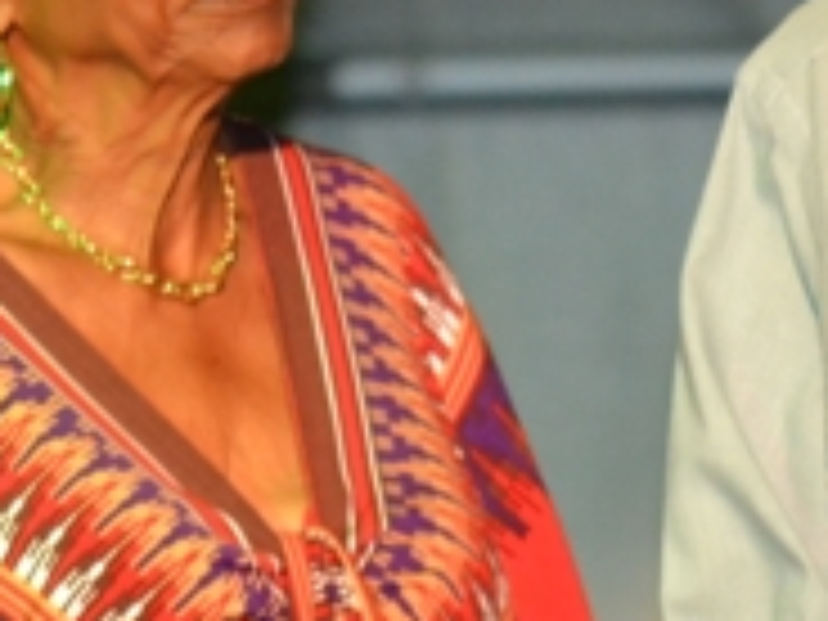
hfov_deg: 2.0
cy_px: 128
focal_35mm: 1003
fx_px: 23991
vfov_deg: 1.5
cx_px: 598
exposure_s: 1/60
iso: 2500
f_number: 5.6
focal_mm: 200
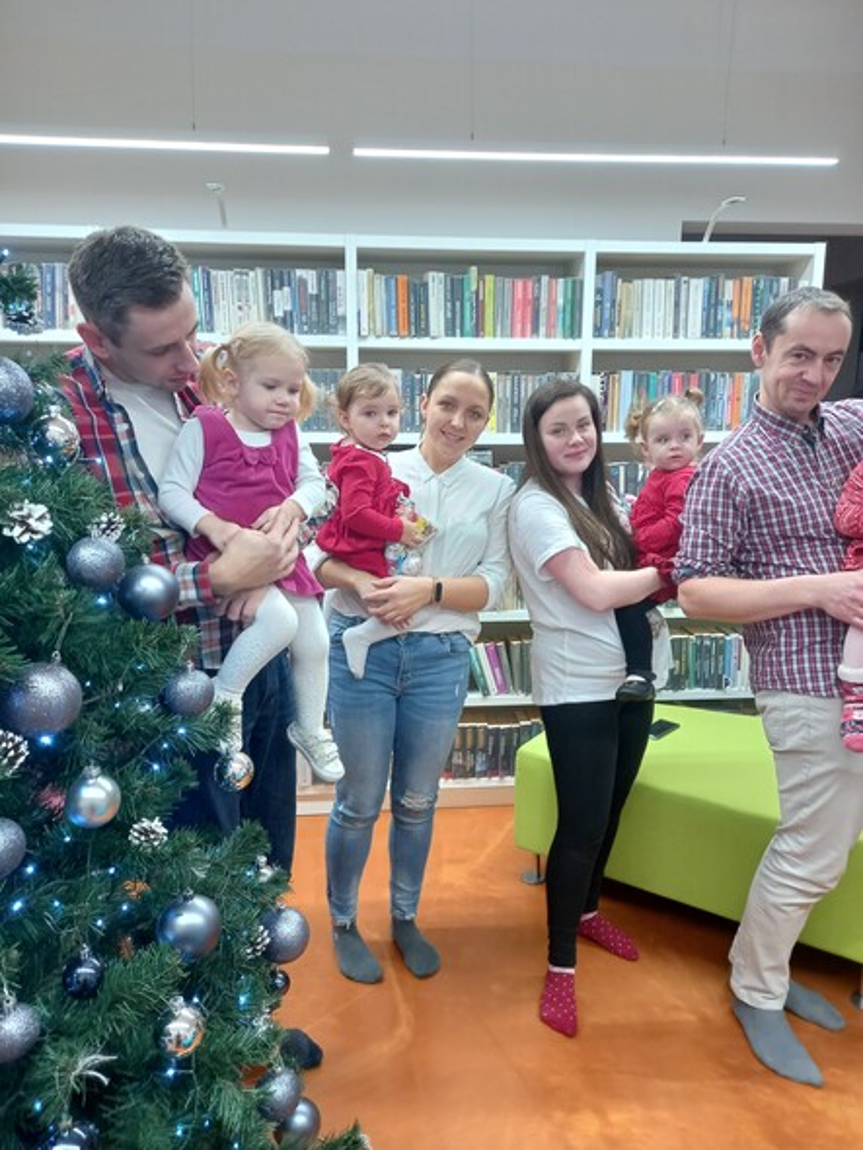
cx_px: 432
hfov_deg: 54.9
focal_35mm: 25
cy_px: 575
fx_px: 830
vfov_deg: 69.4
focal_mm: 4.6
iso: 200
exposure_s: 1/50
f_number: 2
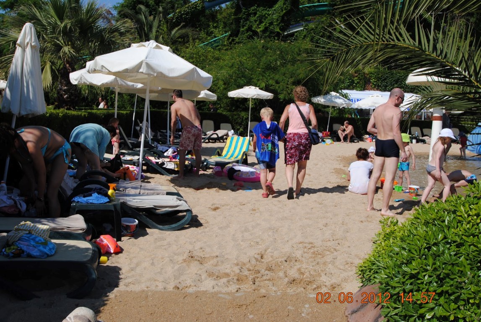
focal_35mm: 36
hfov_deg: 53.1
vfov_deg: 37.0
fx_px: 482
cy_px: 161
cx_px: 240
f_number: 9
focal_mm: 24
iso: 100
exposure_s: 1/320
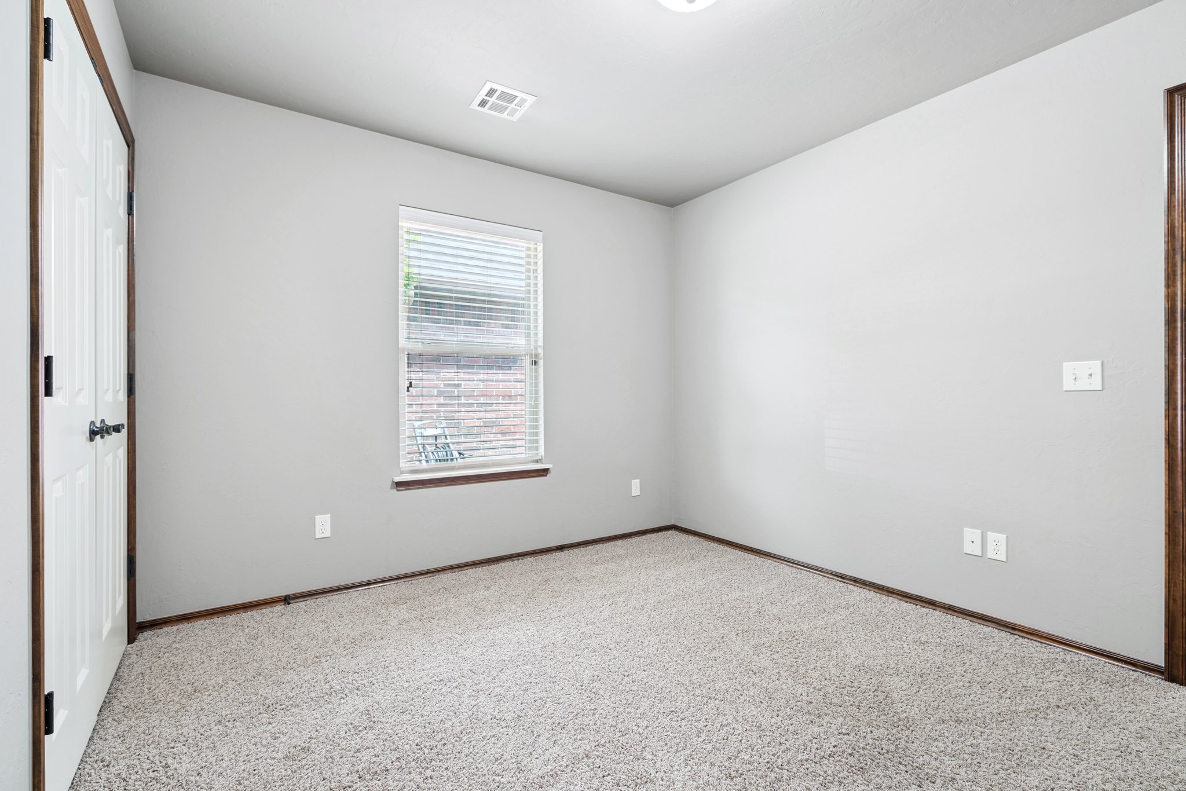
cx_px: 593
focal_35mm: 16
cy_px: 396
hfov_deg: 96.7
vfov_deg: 73.8
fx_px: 527
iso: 200
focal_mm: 16
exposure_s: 1/10
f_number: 7.1
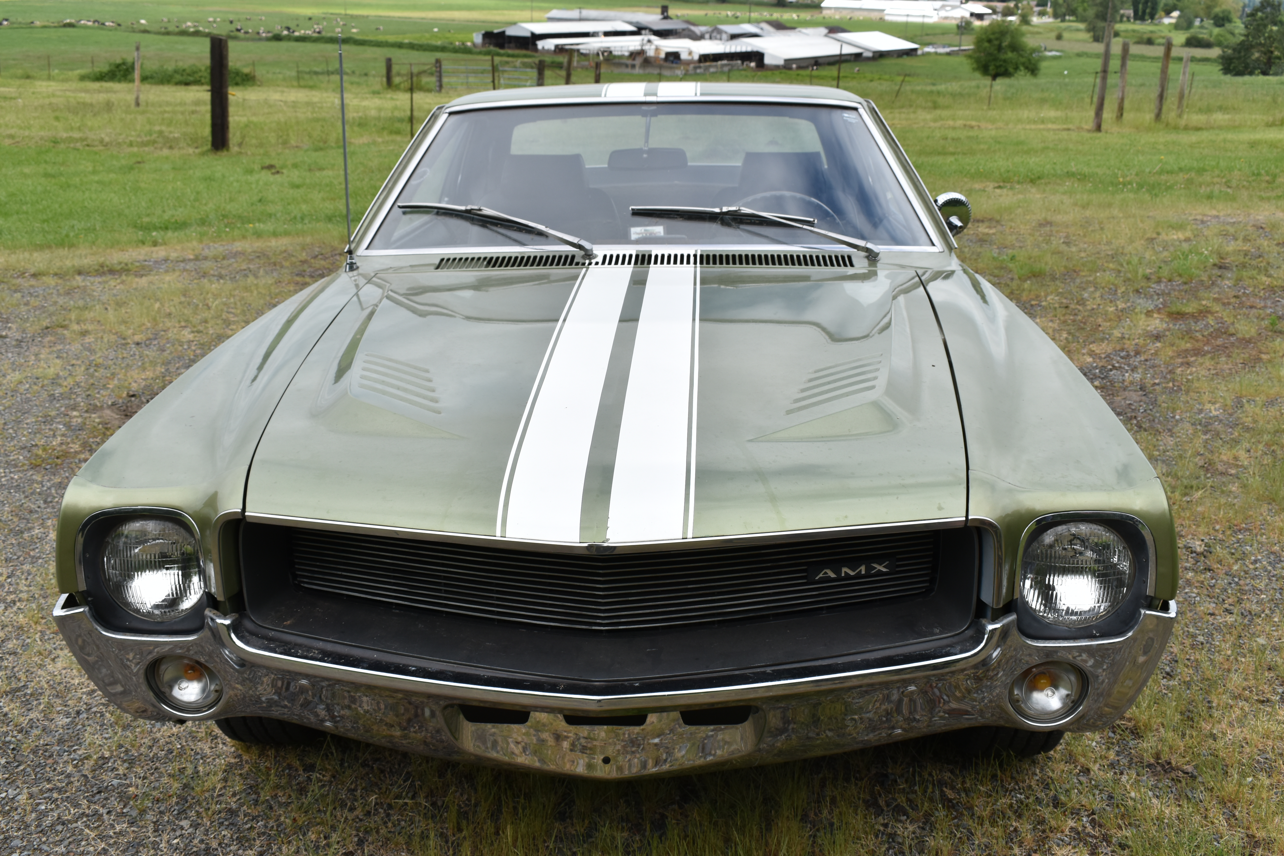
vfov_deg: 35.5
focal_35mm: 38
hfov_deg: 51.3
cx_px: 642
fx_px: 1337
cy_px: 428
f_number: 10
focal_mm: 25
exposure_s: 1/400
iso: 200
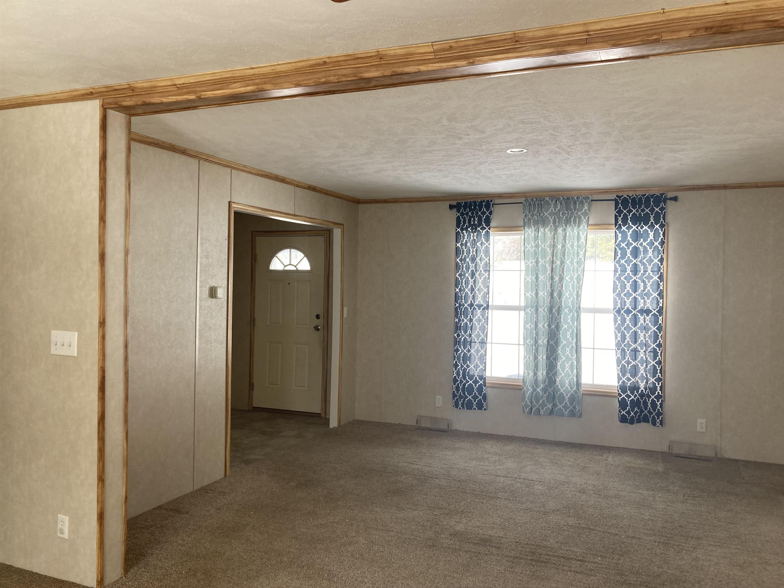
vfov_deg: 49.7
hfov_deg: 63.4
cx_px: 392
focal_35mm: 28
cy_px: 294
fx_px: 634
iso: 50
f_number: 1.8
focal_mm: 3.99
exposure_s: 1/121
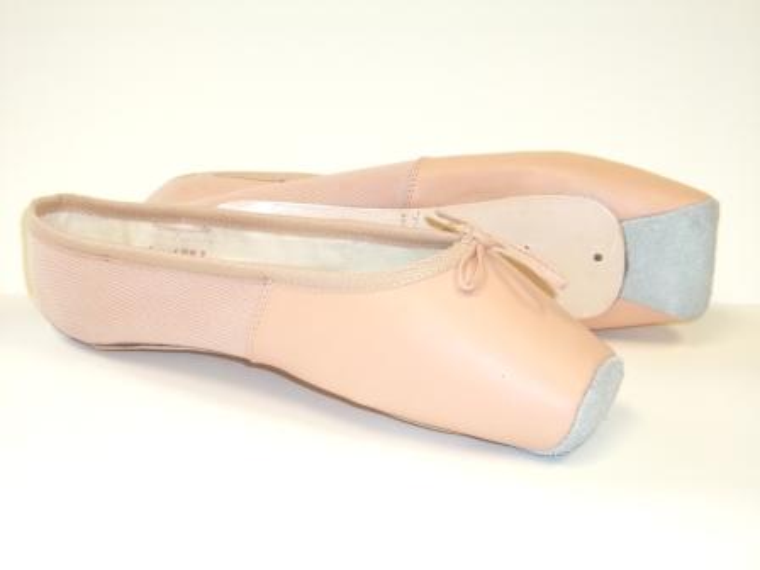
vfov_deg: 23.3
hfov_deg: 30.7
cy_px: 285
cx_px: 380
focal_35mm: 63
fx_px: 1383
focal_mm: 11.3
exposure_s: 1/40
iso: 64
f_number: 4
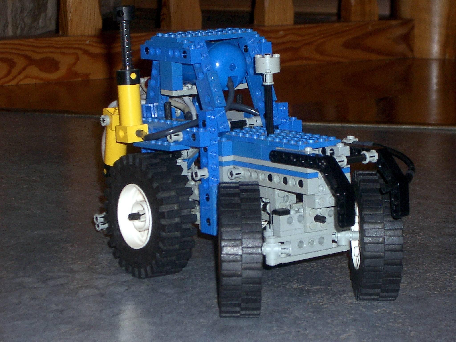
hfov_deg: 18.7
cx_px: 228
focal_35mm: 105
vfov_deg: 14.1
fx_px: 1383
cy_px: 171
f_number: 4.8
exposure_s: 1/40
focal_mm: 17.4
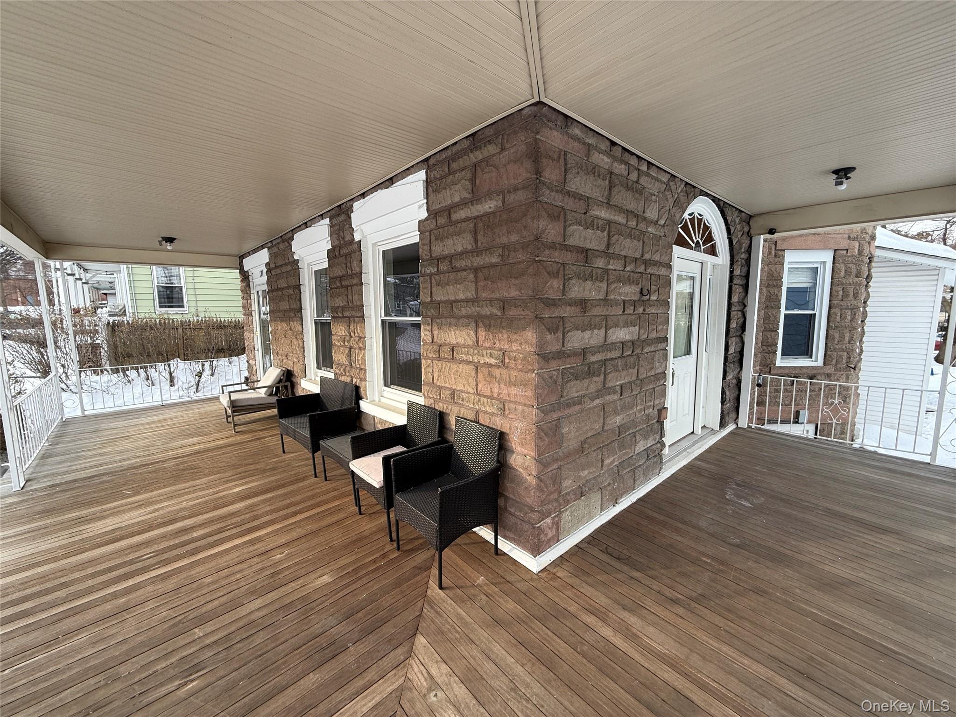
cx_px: 478
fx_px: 387
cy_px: 358
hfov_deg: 102.1
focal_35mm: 14
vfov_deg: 85.7
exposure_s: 1/187
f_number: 2.2
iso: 50
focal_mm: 2.22
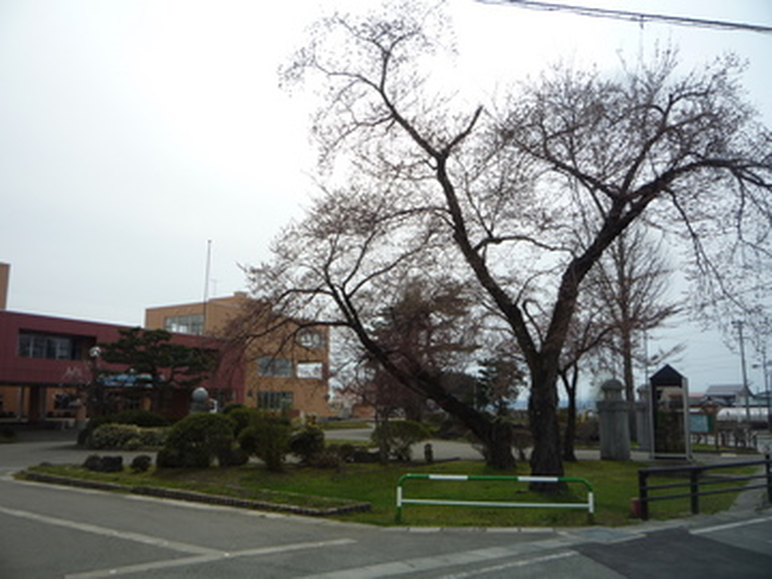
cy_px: 290
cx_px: 386
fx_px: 669
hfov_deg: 60.0
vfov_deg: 46.8
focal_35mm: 30
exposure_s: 1/500
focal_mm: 5.2
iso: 100
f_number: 5.6
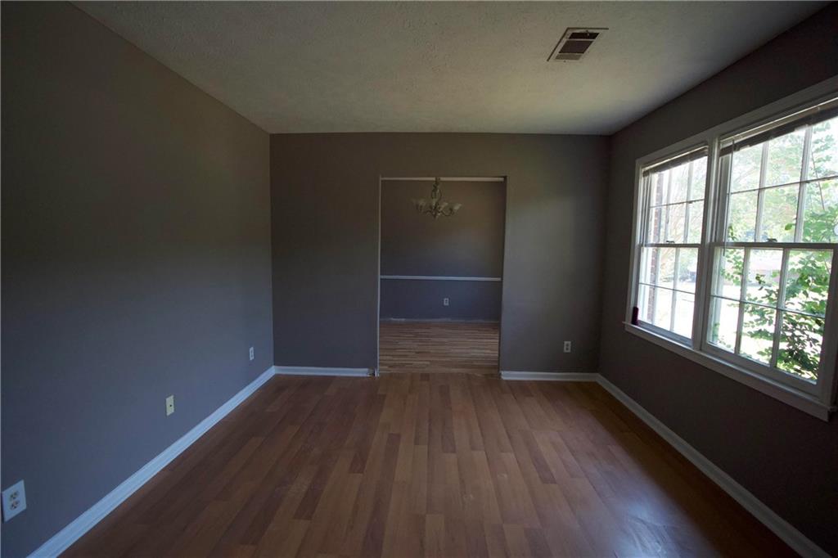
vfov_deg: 73.7
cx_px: 419
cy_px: 279
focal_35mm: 16
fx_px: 372
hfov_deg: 96.8
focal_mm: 16
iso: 6400
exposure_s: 1/2000
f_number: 4
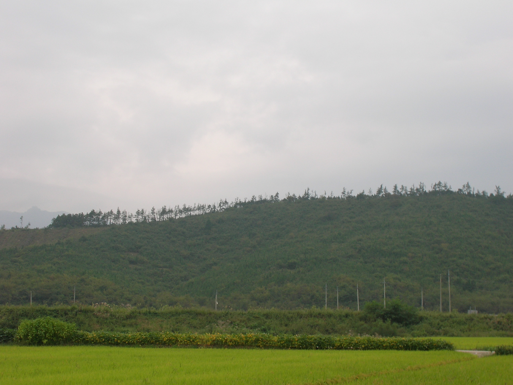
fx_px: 1156
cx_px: 256
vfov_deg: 18.9
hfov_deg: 25.0
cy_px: 192
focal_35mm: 78
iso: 50
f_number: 6.9
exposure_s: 1/71.5
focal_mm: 13
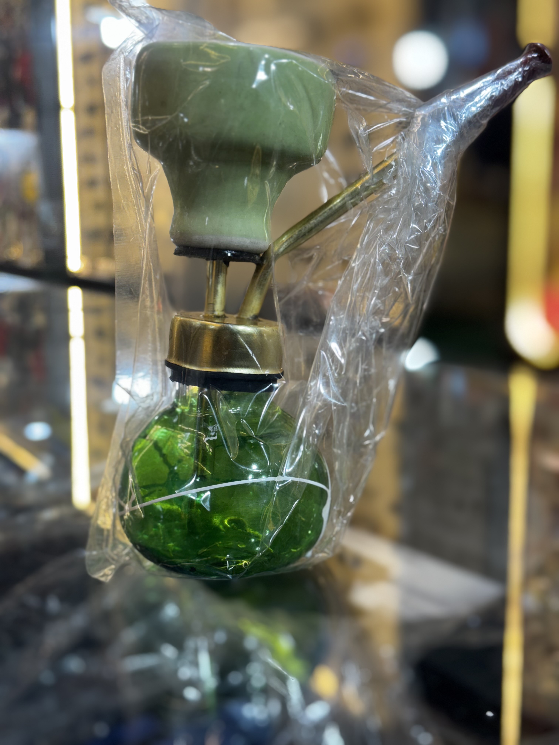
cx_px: 280
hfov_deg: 30.3
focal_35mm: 48
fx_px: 1034
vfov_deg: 39.7
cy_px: 372
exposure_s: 1/50
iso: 80
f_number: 1.78
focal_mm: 6.76
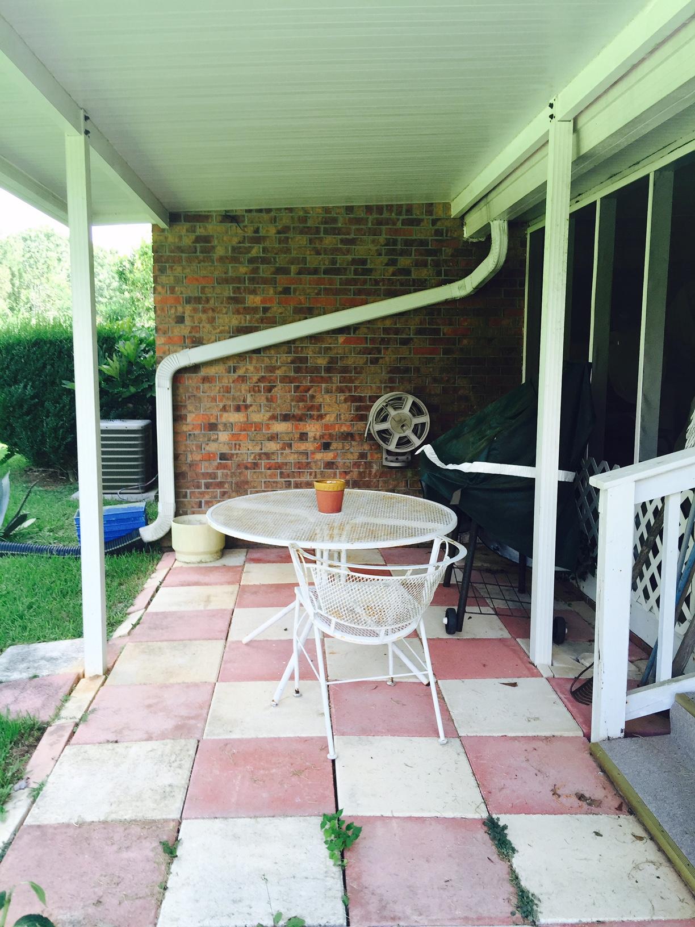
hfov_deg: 48.2
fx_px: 776
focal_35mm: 29
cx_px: 348
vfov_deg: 61.7
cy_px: 464
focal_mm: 4.15
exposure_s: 1/168
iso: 32
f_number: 2.2
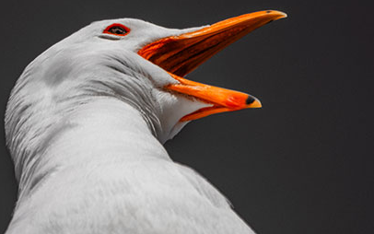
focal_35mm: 1505
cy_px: 123
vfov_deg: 0.9
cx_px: 146
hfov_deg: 1.4
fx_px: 15344
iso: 1000
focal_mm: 1200
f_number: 13
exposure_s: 1/2500
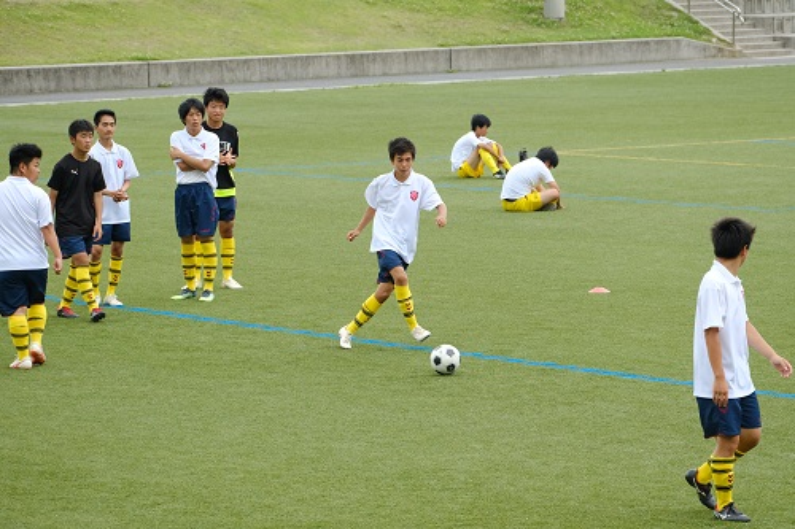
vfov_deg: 6.9
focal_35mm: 198
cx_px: 398
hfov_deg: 10.4
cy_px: 264
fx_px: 4371
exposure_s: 1/500
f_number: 5.6
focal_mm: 132
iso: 800
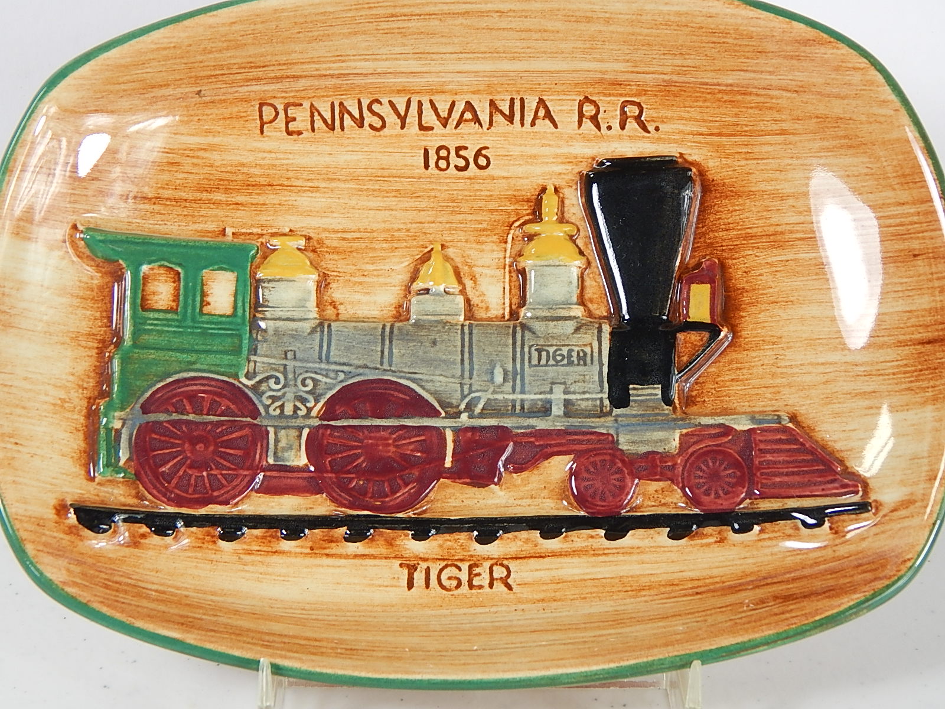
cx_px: 472
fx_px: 1884
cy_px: 354
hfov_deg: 28.2
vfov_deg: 21.3
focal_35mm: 69
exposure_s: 1/40
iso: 125
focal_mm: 12.3
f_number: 4.1
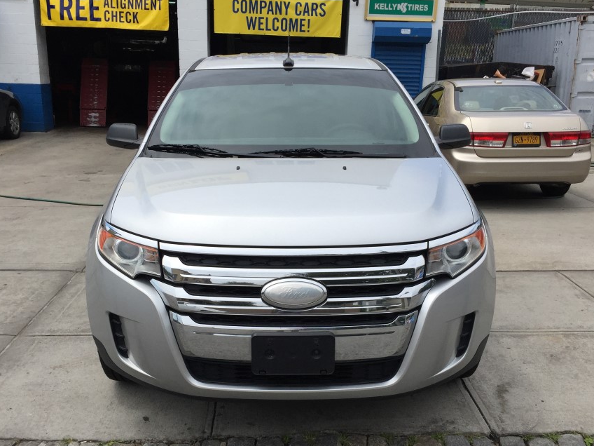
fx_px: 601
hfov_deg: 52.6
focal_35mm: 35
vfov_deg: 40.5
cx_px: 285
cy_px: 267
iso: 32
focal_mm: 4.15
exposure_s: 1/3300
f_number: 2.2
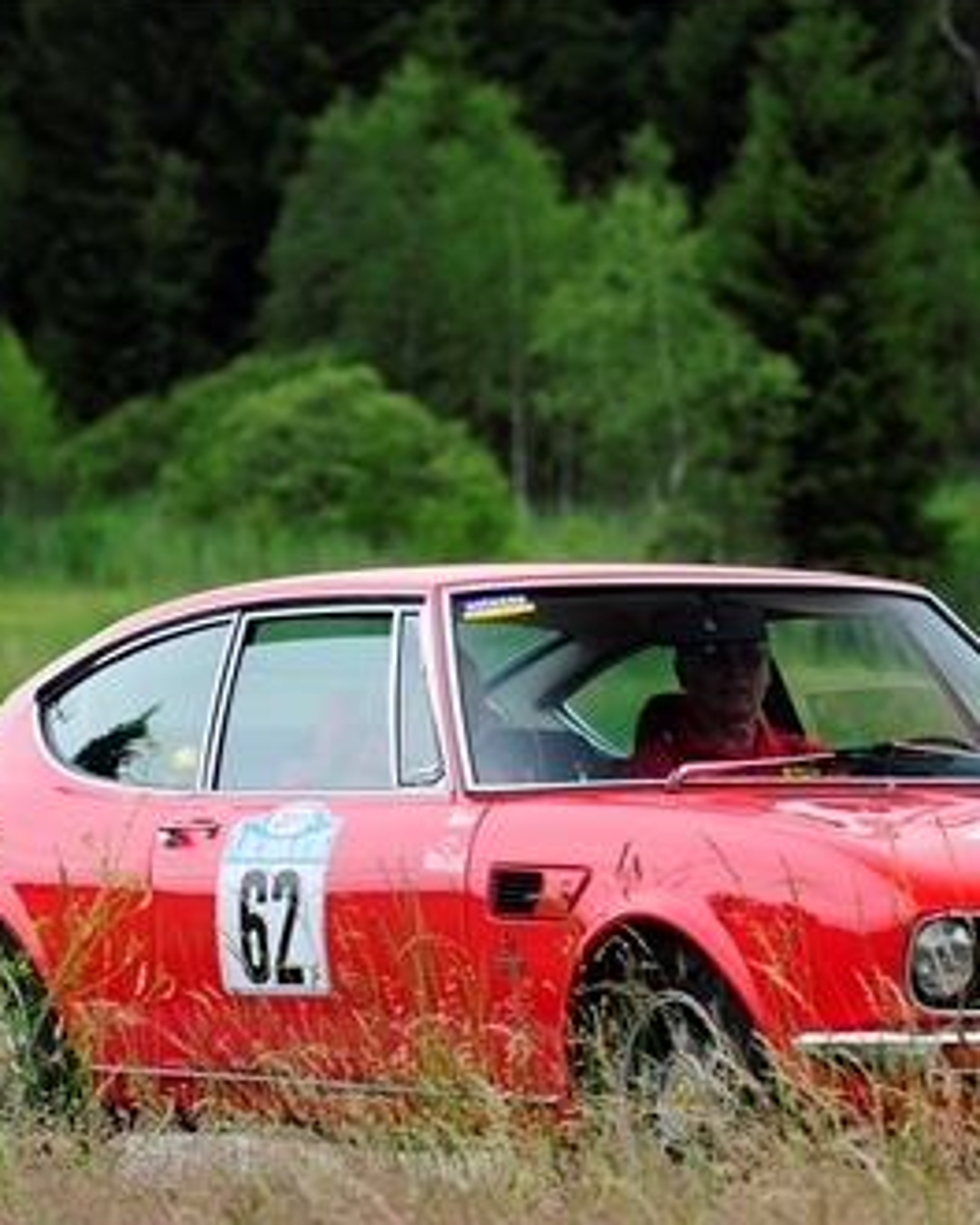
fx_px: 12834
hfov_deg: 4.4
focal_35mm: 354
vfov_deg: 5.5
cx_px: 627
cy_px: 770
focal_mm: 130
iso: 400
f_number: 4
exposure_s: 1/500
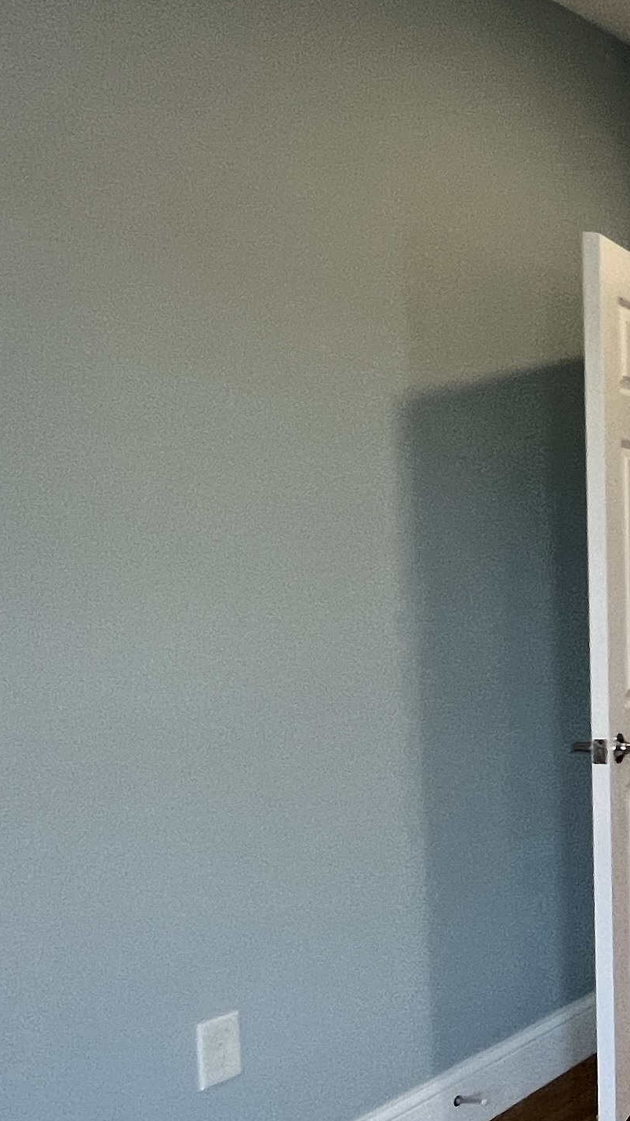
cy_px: 691
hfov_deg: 16.5
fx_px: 1188
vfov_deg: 50.1
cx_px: 1415
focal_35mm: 40
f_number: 1.8
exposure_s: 1/60
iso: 125
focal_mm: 1.57
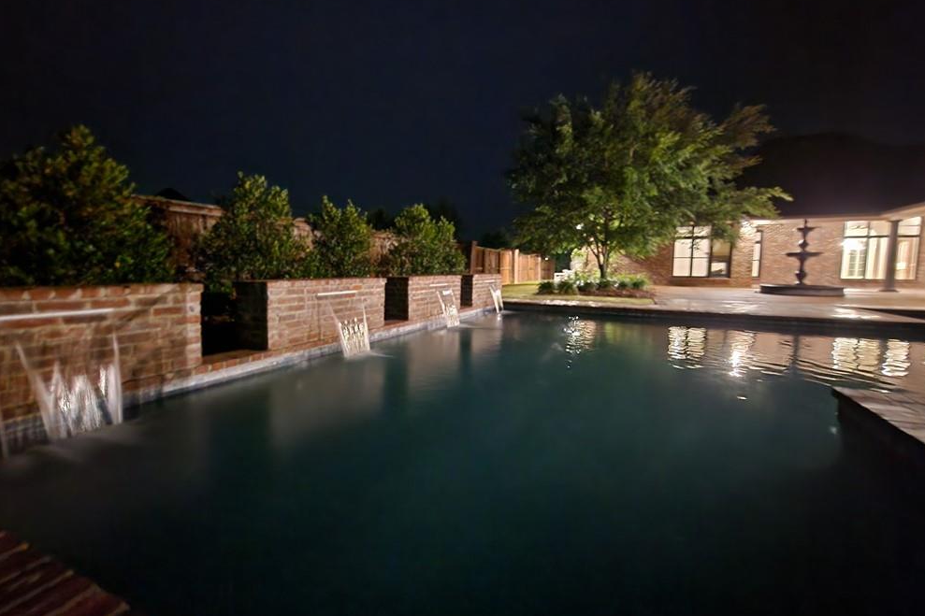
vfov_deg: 81.2
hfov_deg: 104.3
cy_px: 300
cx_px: 460
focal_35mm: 14
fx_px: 360
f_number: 2.2
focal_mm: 2.2
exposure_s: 1/4
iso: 1250
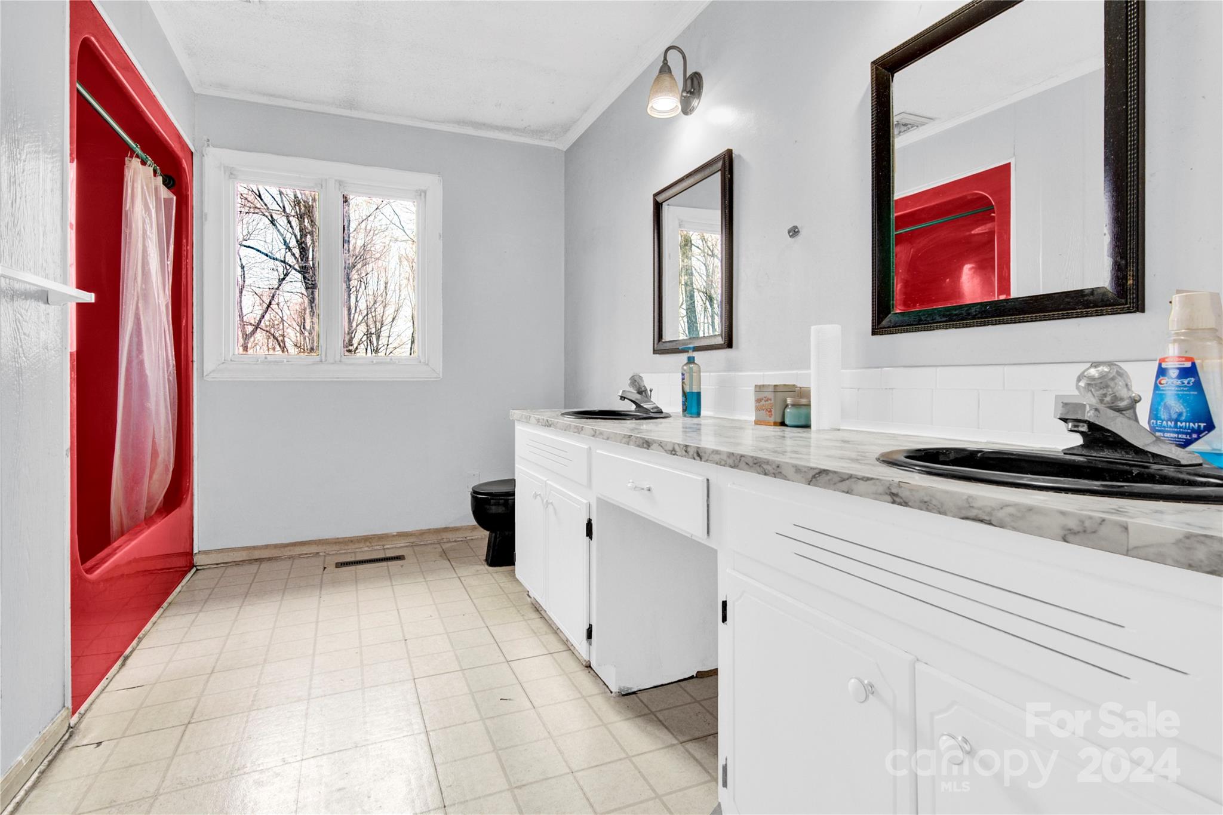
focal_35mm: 16
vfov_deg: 73.7
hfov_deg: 96.7
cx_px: 612
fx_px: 543
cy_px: 408
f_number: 11
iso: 640
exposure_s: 1/15
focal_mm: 16
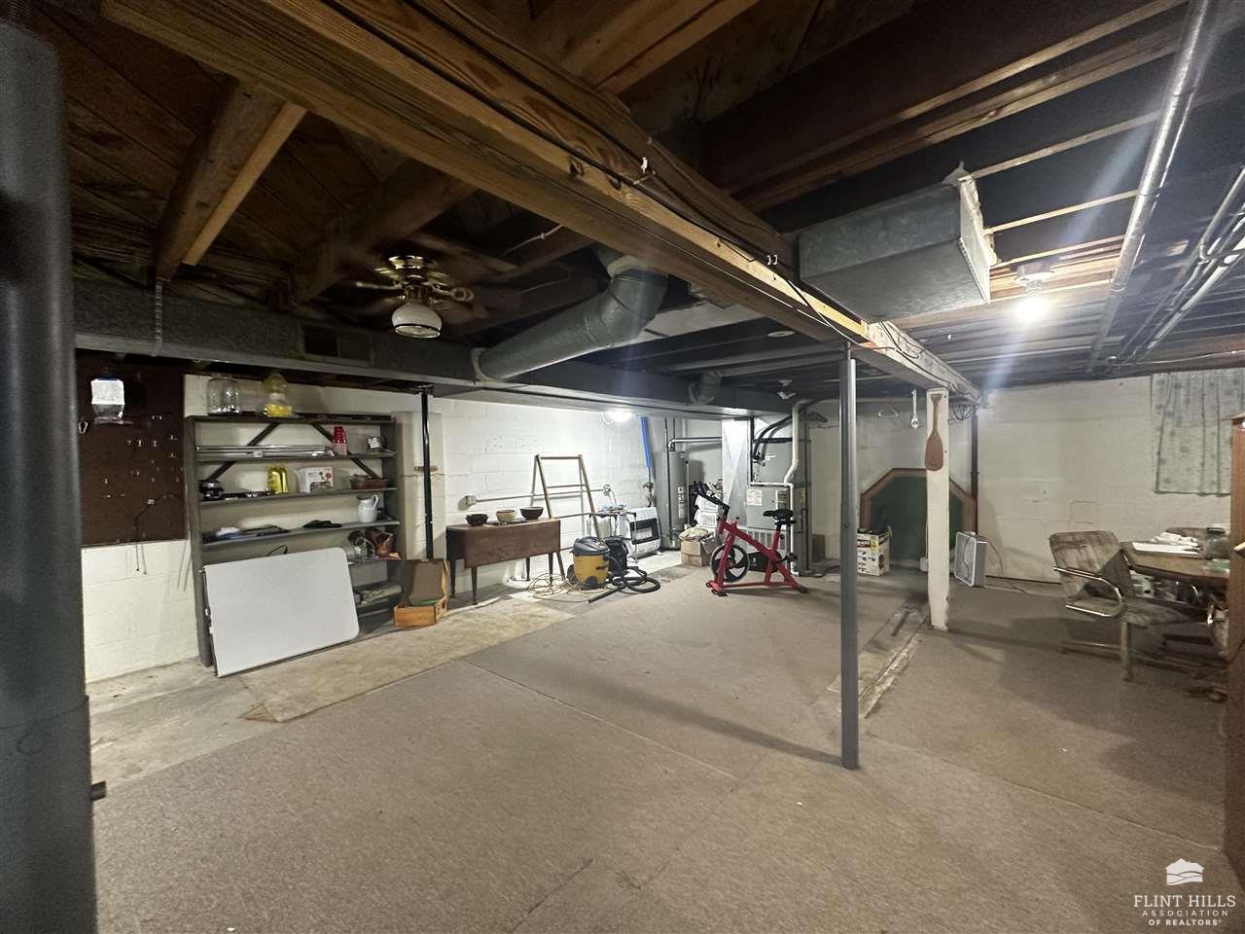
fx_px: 504
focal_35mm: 14
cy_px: 467
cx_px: 622
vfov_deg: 85.7
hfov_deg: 102.1
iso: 400
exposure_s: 1/60
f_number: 2.2
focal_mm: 2.22
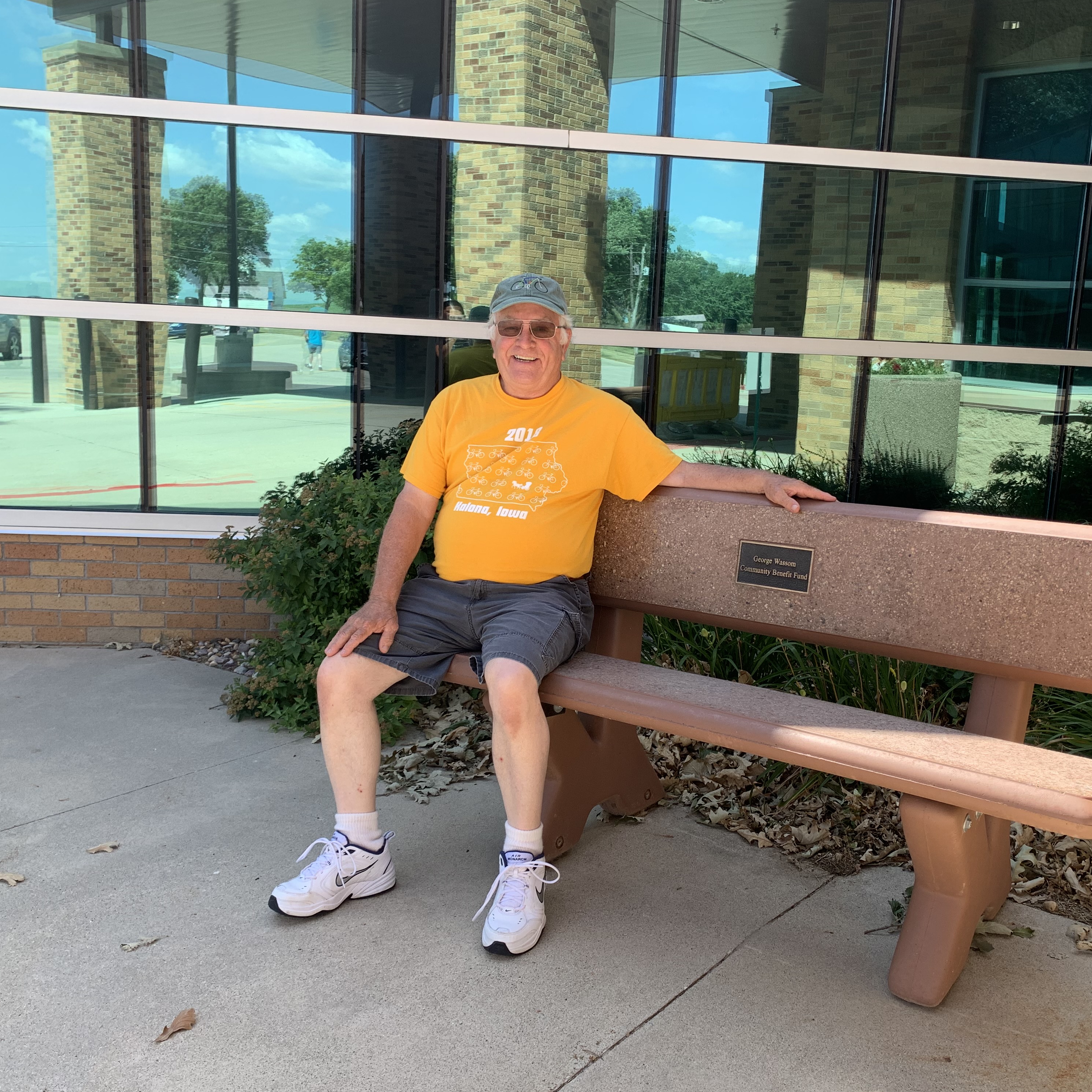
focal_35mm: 31
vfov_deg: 52.5
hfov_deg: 52.4
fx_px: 1106
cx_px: 603
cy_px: 549
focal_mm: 4.25
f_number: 1.8
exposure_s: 1/543
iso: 25
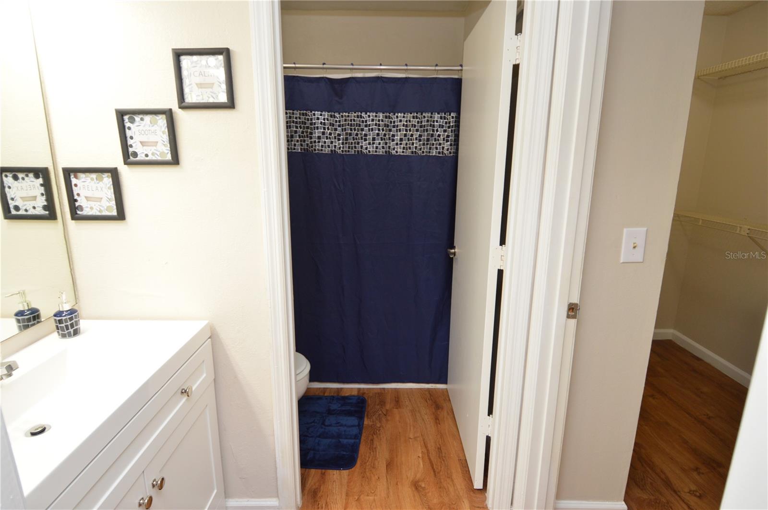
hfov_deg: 90.1
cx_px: 384
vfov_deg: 67.3
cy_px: 255
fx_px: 384
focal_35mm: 18
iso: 400
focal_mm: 12
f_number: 4
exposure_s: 1/60
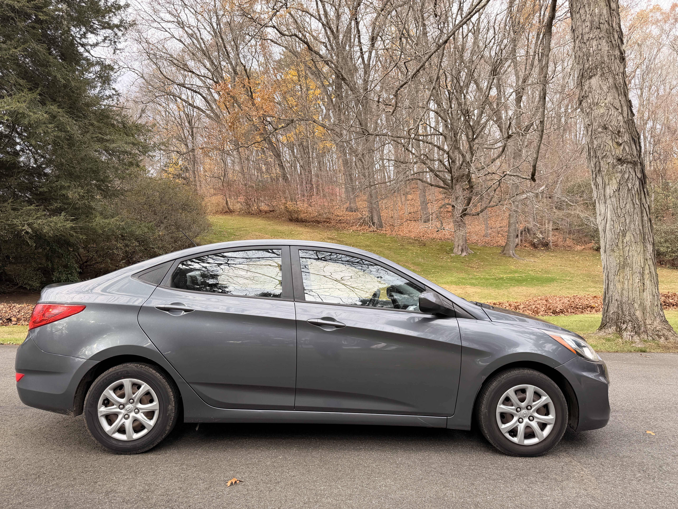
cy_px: 254
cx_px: 339
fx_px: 470
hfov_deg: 71.6
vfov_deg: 56.8
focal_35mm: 24
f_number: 1.78
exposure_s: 1/584
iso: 80
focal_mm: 6.76
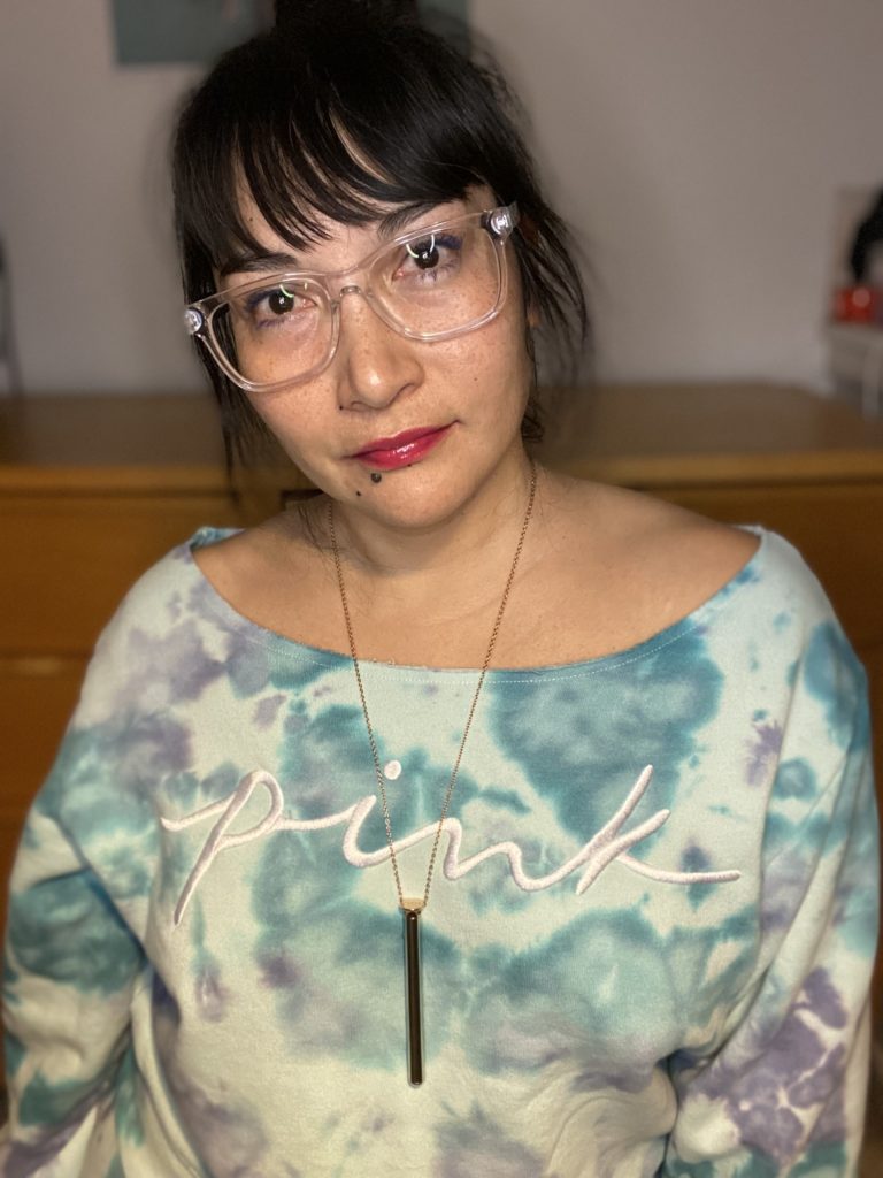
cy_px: 589
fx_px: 1020
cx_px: 442
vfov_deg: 60.0
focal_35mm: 30
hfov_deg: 46.8
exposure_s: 1/40
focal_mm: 2.71
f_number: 2.2
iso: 400
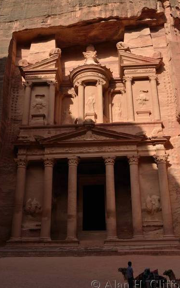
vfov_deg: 53.9
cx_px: 92
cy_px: 126
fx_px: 282
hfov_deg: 35.4
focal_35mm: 36
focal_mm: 20
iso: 100
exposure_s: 1/200
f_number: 10
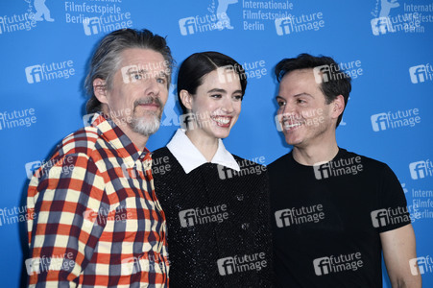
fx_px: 1623
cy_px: 144
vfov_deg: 10.1
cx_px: 216
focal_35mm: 135
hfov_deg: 15.2
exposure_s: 1/200
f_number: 5.6
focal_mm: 135
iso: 800
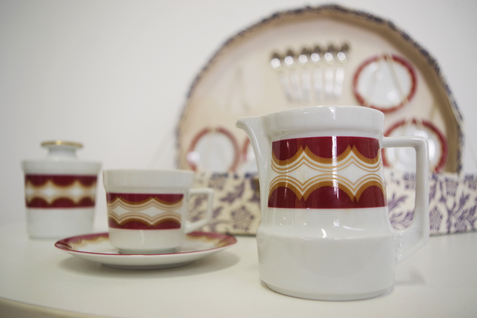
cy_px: 159
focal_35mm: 30
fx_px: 397
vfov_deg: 43.6
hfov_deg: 61.9
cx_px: 238
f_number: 4
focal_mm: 20
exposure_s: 1/60
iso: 200
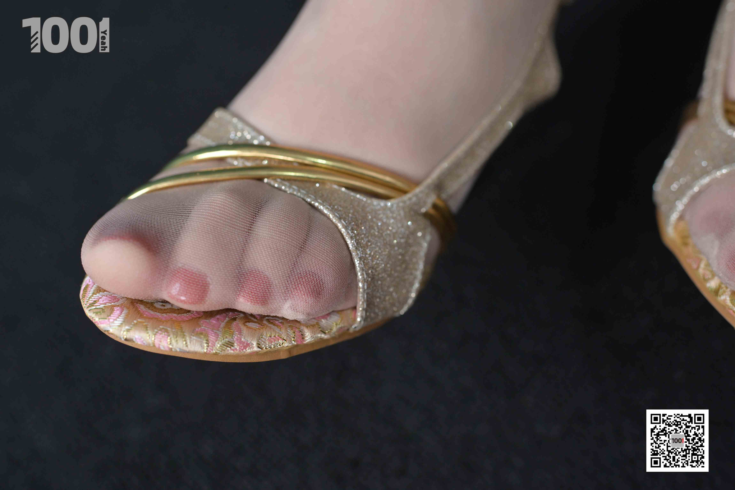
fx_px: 715
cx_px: 368
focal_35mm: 35
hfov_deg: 54.4
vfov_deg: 37.9
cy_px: 245
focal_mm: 35
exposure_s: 1/160
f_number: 3.5
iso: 800
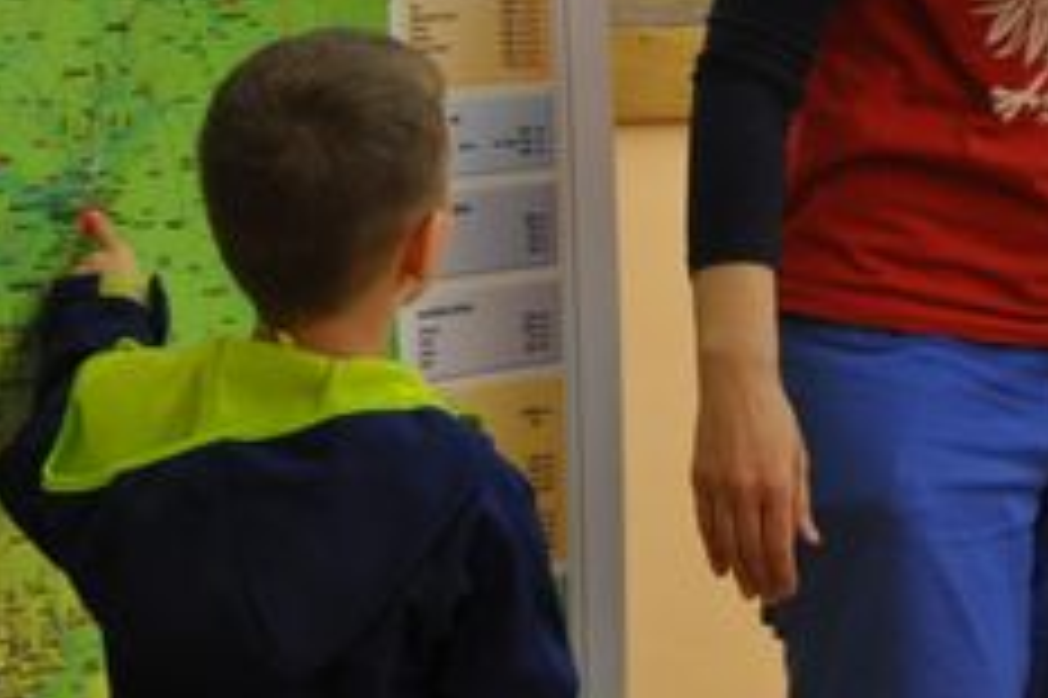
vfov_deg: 6.6
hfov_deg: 9.8
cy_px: 194
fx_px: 6066
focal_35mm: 209
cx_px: 99
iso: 800
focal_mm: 45
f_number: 4.8
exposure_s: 1/50
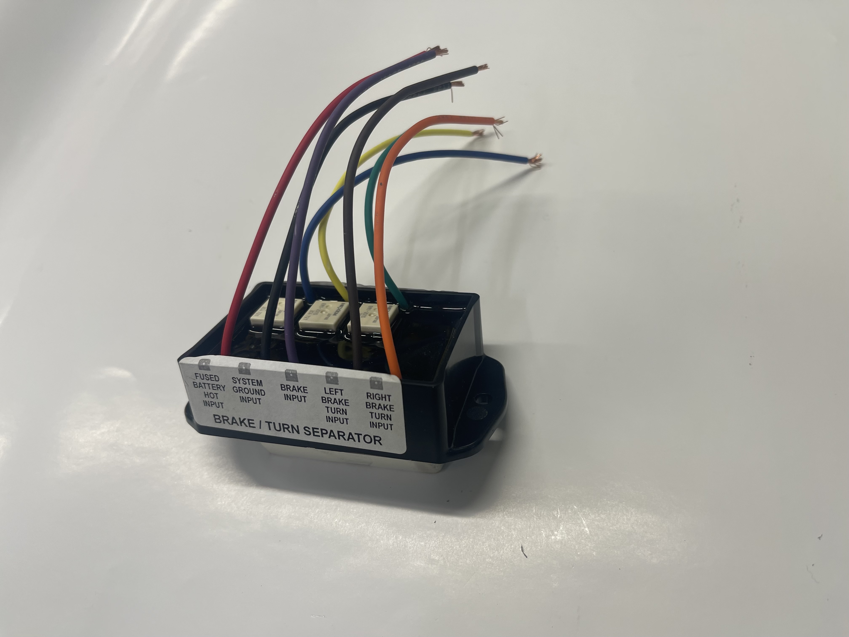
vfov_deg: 54.9
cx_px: 424
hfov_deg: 69.4
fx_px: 613
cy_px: 318
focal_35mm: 25
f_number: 1.6
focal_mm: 5.1
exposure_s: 1/120
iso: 50
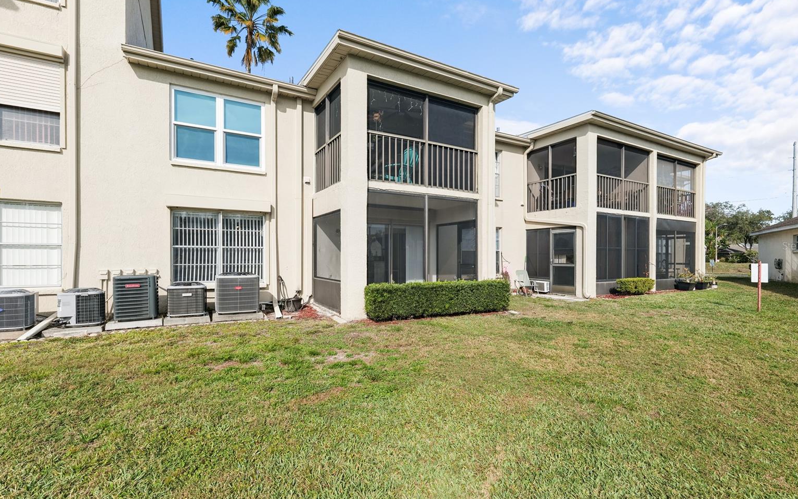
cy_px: 246
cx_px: 413
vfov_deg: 68.0
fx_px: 370
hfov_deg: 94.3
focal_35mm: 17
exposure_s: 1/160
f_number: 8
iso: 100
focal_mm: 16
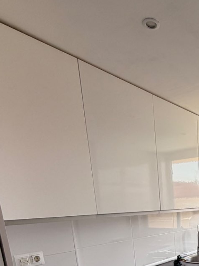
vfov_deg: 46.8
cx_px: 205
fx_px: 253
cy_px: 263
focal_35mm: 33
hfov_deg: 37.7
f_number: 2.2
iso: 50
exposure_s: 1/134
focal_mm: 2.22
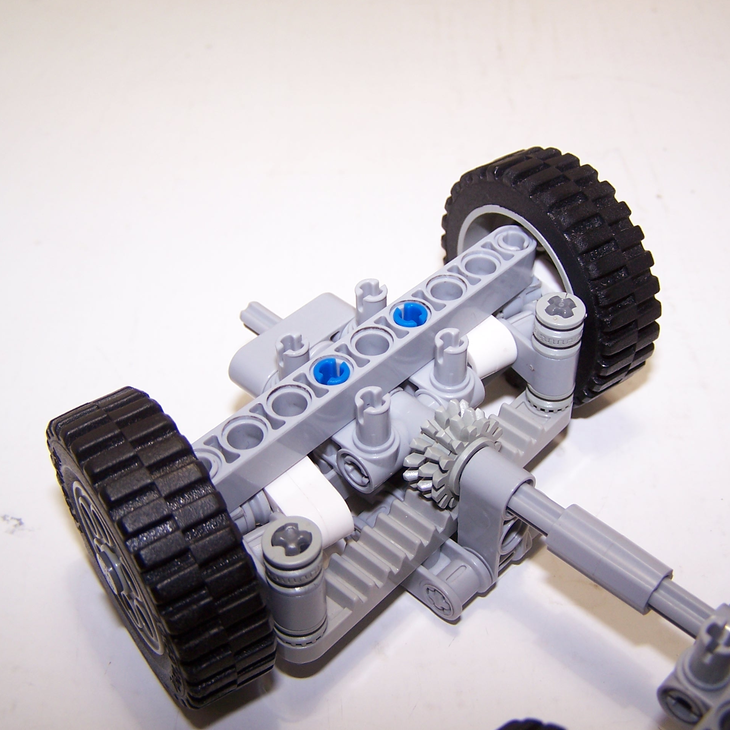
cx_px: 412
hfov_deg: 37.5
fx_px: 1074
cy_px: 364
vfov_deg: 37.6
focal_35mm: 45
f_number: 2.8
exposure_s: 1/60
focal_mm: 6.3
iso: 80
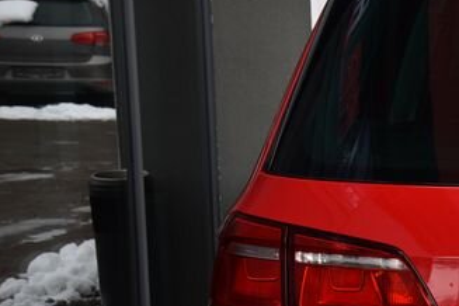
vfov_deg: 9.4
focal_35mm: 144
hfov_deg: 13.7
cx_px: 618
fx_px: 1836
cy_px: 335
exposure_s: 1/320
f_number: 9
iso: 500
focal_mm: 46
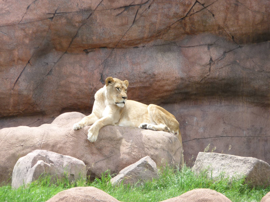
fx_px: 2059
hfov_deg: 7.5
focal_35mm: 264
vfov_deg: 5.6
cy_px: 101
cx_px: 135
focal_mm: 45.4
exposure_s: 1/250
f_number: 4.9
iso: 100
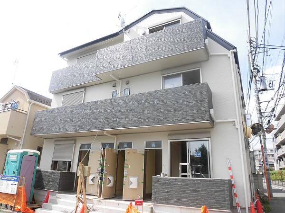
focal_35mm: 24
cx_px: 142
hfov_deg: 71.6
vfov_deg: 56.8
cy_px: 106
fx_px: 198
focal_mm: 4.3
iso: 100
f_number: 3.1
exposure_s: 1/800
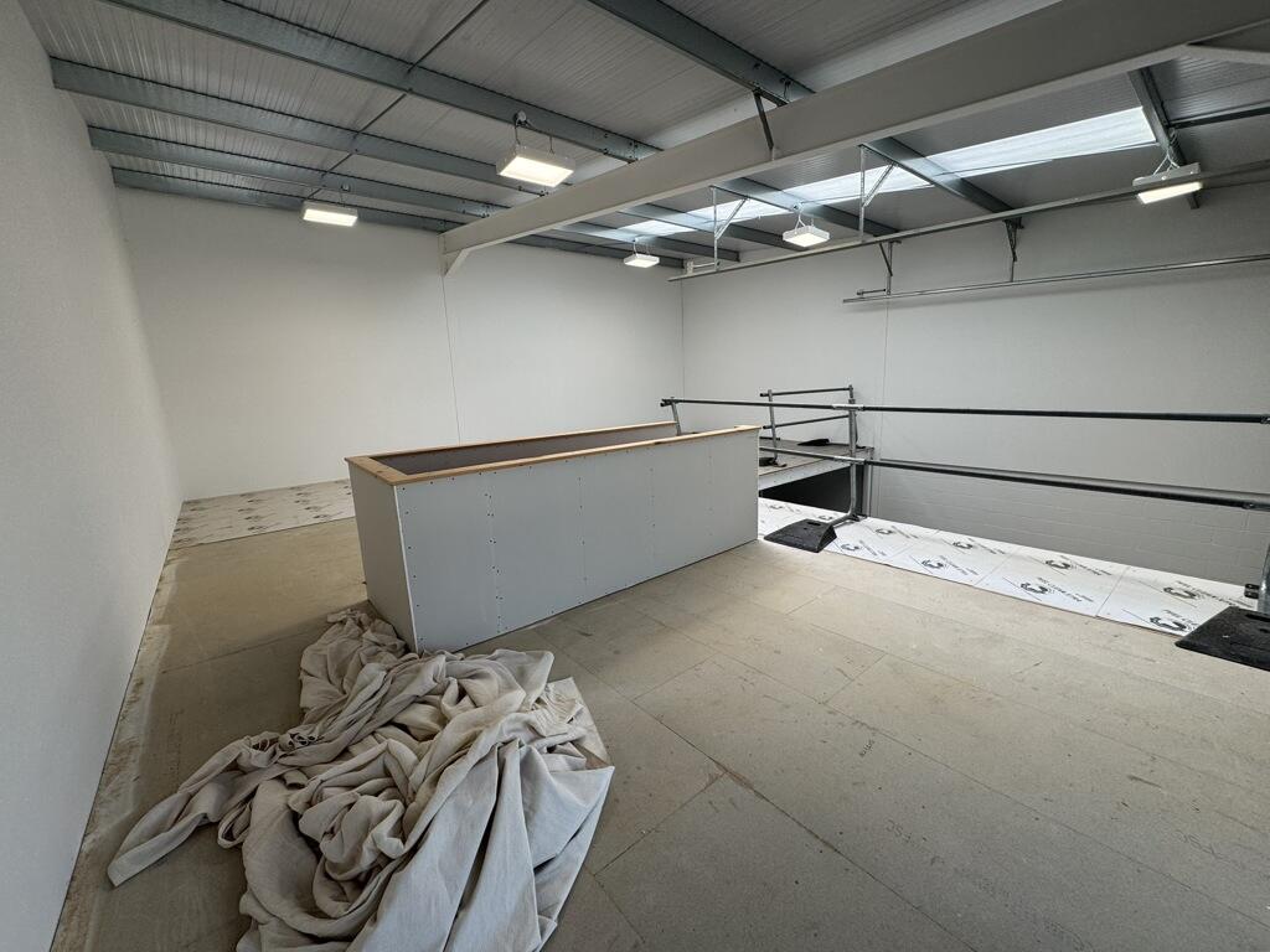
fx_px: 514
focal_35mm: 14
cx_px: 635
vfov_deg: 85.7
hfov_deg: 102.1
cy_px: 476
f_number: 2.2
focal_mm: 2.22
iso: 40
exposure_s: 1/281
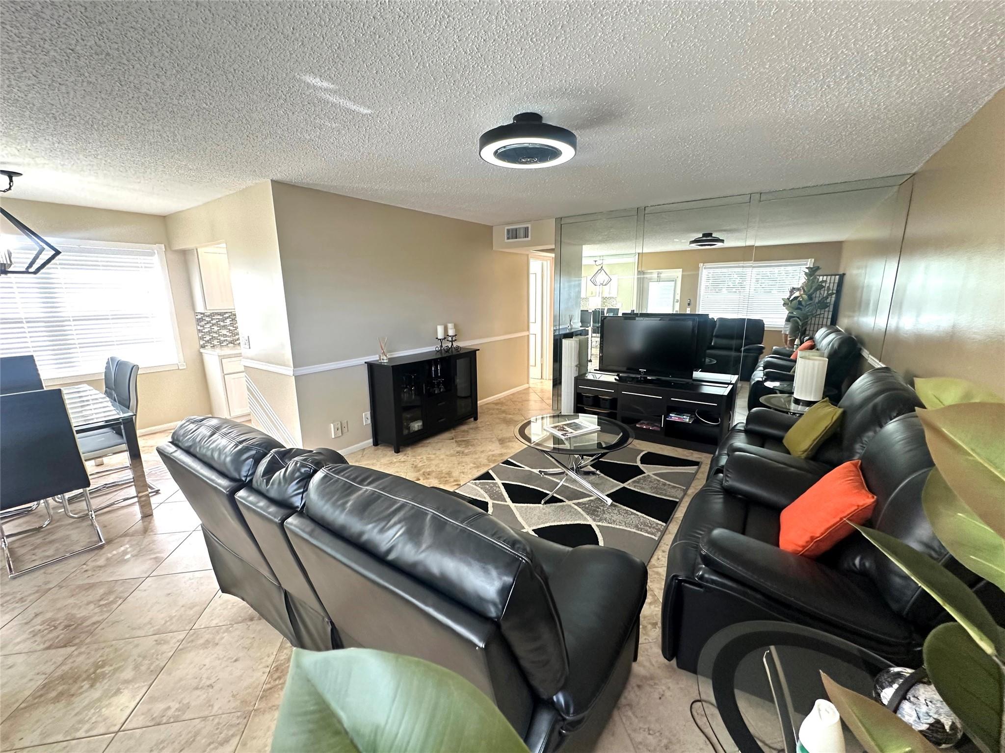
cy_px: 376
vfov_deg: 85.7
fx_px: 406
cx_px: 502
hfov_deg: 102.1
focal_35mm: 14
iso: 250
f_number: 2.2
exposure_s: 1/60
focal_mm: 2.22
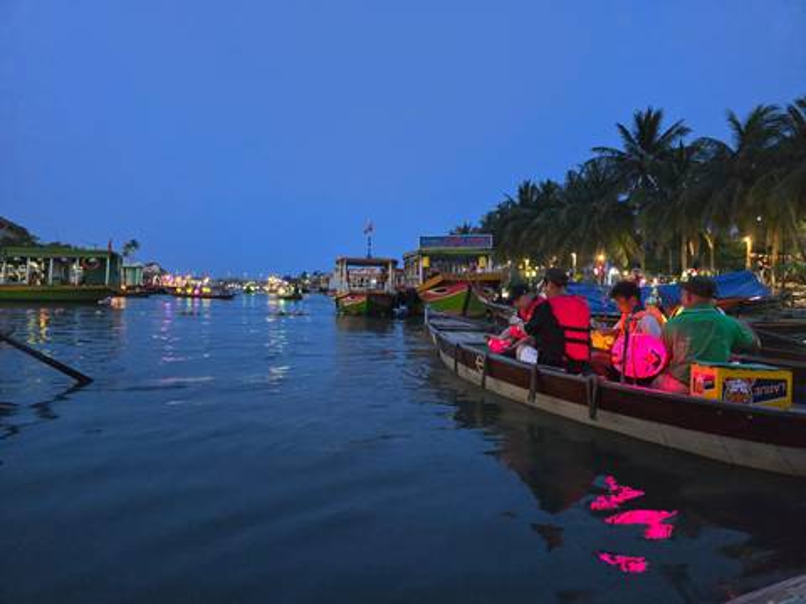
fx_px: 536
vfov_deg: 58.9
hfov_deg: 73.9
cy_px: 302
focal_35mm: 23
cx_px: 403
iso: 1250
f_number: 1.7
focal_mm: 6.3
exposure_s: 1/50
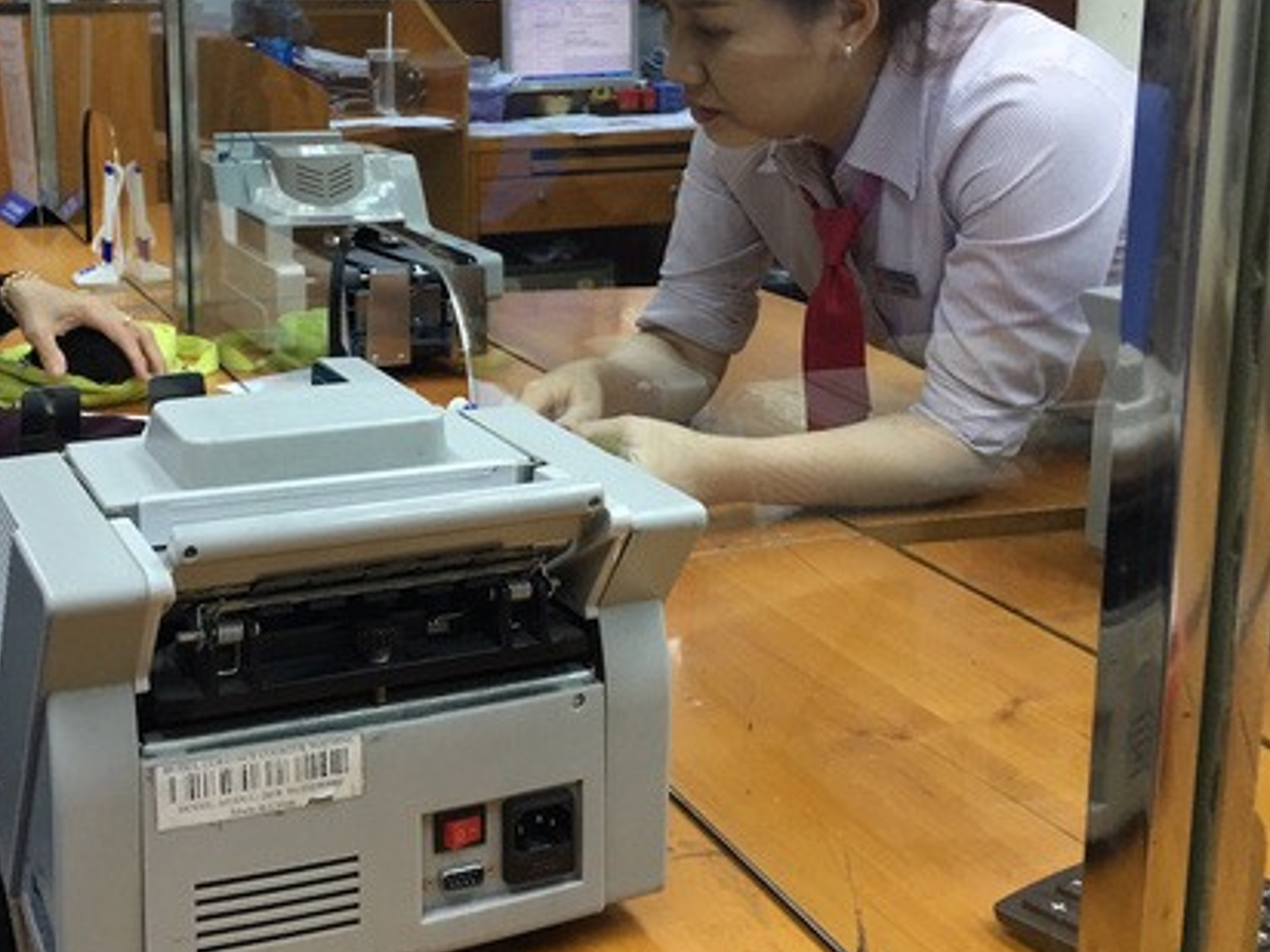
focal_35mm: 45
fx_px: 1651
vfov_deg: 31.9
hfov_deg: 41.4
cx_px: 401
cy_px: 305
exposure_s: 1/17
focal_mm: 4.15
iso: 50
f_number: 2.2
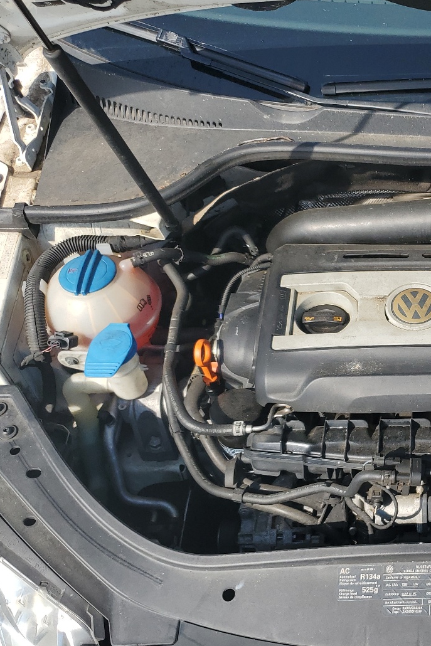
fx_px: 754
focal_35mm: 42
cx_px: 479
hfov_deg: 28.8
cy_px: 361
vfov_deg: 46.3
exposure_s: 1/2000
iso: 50
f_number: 1.5
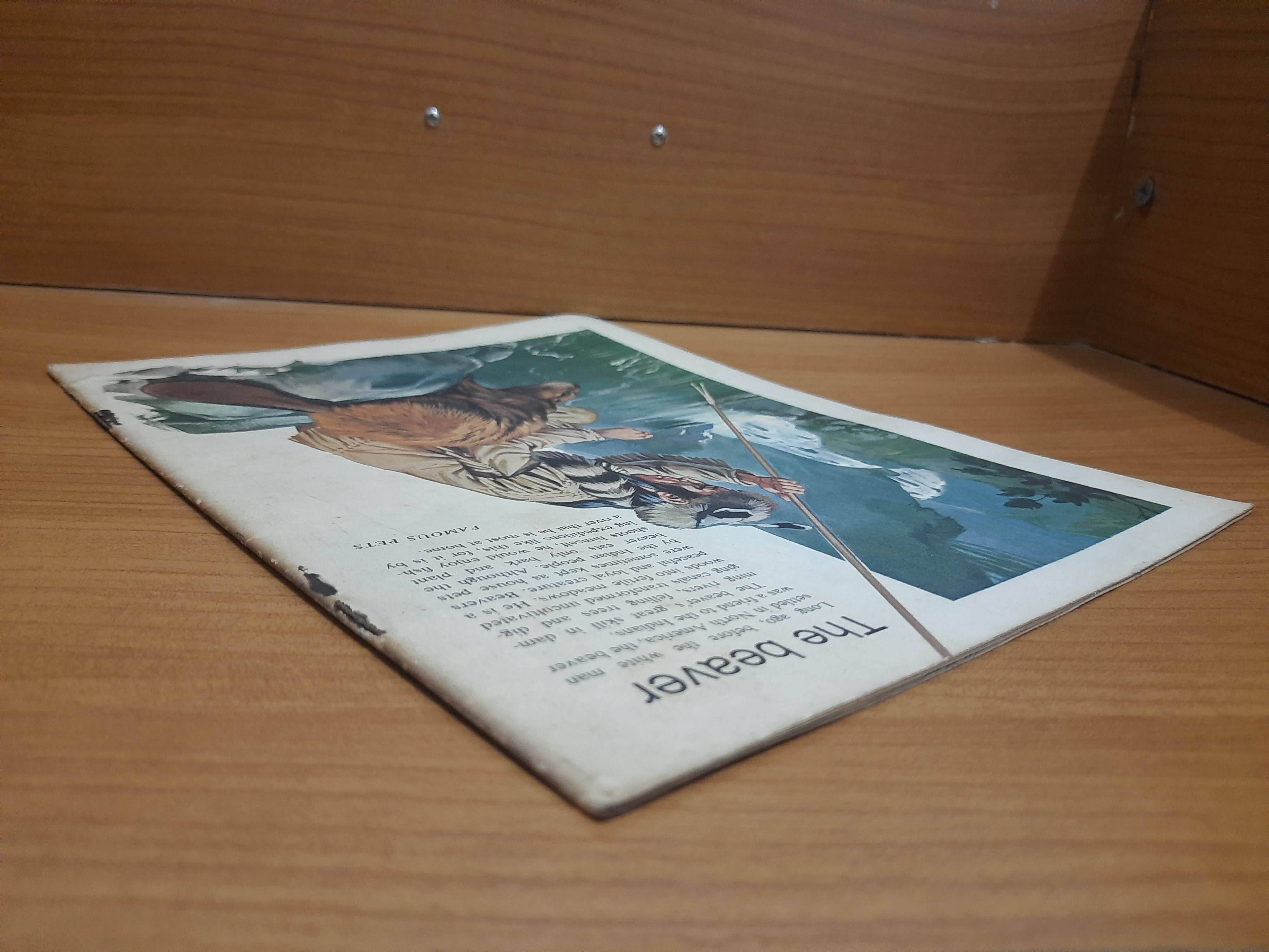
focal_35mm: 25
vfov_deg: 54.9
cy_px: 476
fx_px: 916
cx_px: 634
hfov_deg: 69.4
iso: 500
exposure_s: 1/25
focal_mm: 4.6
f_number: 2
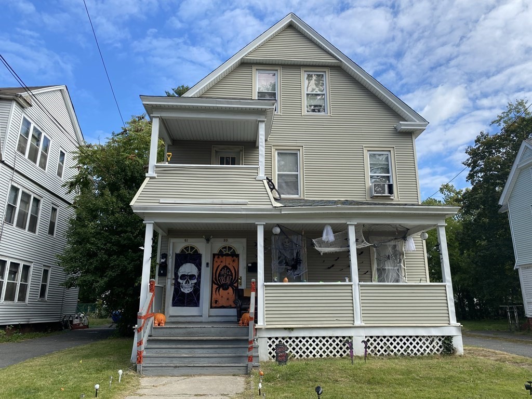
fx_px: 400
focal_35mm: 26
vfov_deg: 53.1
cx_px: 266
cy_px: 200
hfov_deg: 67.3
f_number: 1.8
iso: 32
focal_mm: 4.25
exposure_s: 1/1608
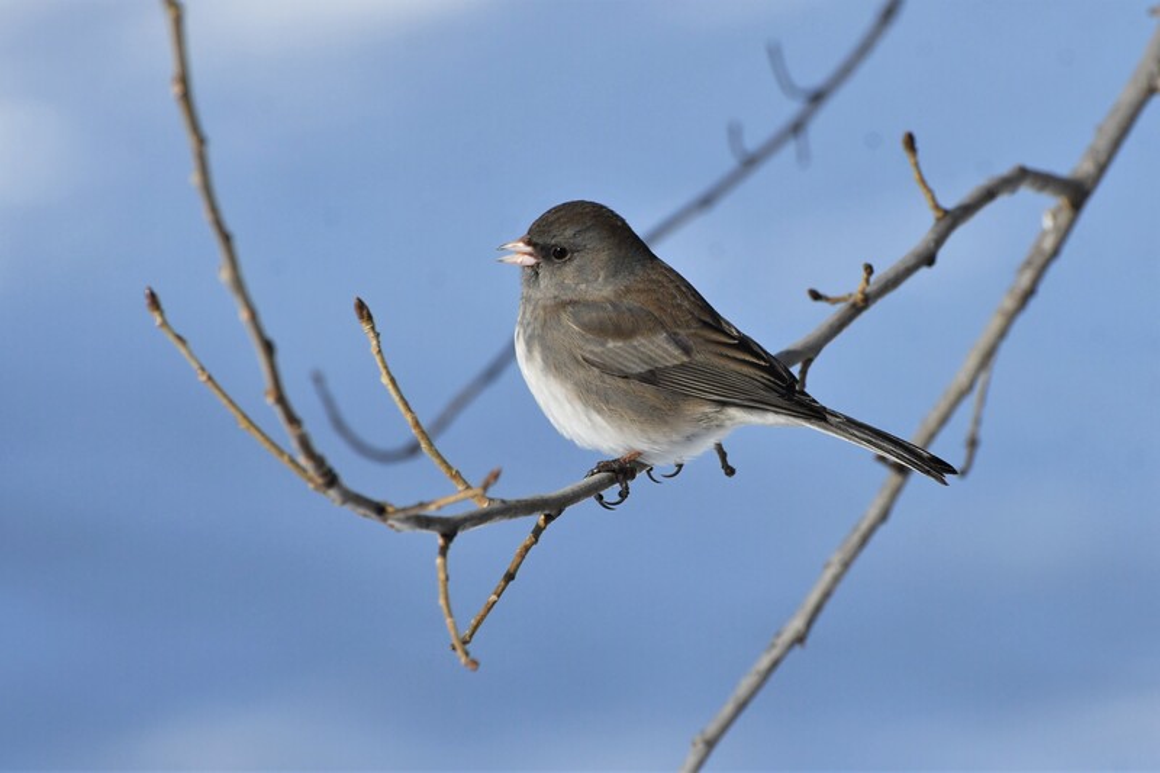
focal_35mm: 345
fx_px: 11114
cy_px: 386
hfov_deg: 6.0
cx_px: 580
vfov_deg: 4.0
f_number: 8
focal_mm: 230
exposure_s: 1/3200
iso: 800
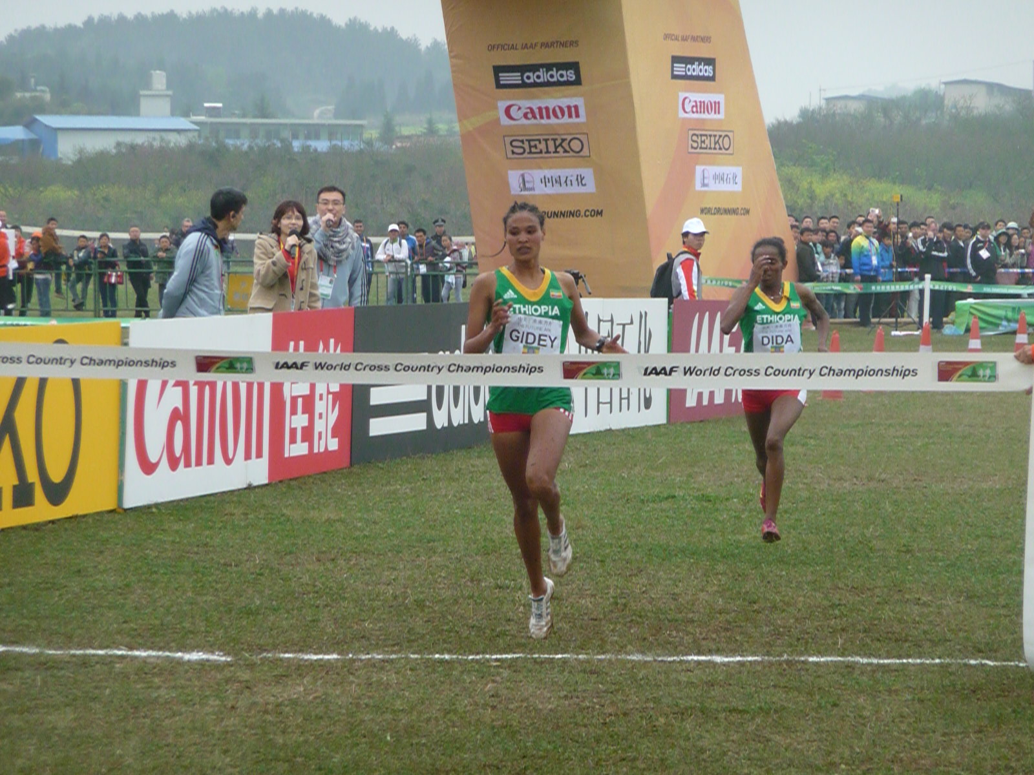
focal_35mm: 228
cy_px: 388
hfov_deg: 8.7
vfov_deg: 6.5
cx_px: 517
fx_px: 6810
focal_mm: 39.2
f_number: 4.9
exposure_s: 1/500
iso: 500
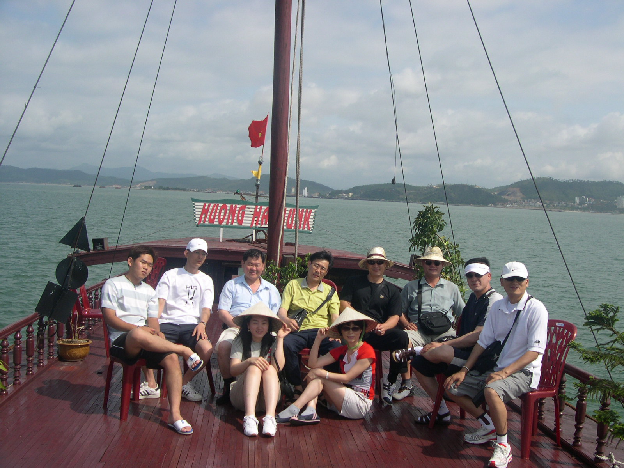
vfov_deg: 37.7
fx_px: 685
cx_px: 312
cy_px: 234
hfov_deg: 49.0
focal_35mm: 38
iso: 100
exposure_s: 1/264
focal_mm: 8
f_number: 7.6
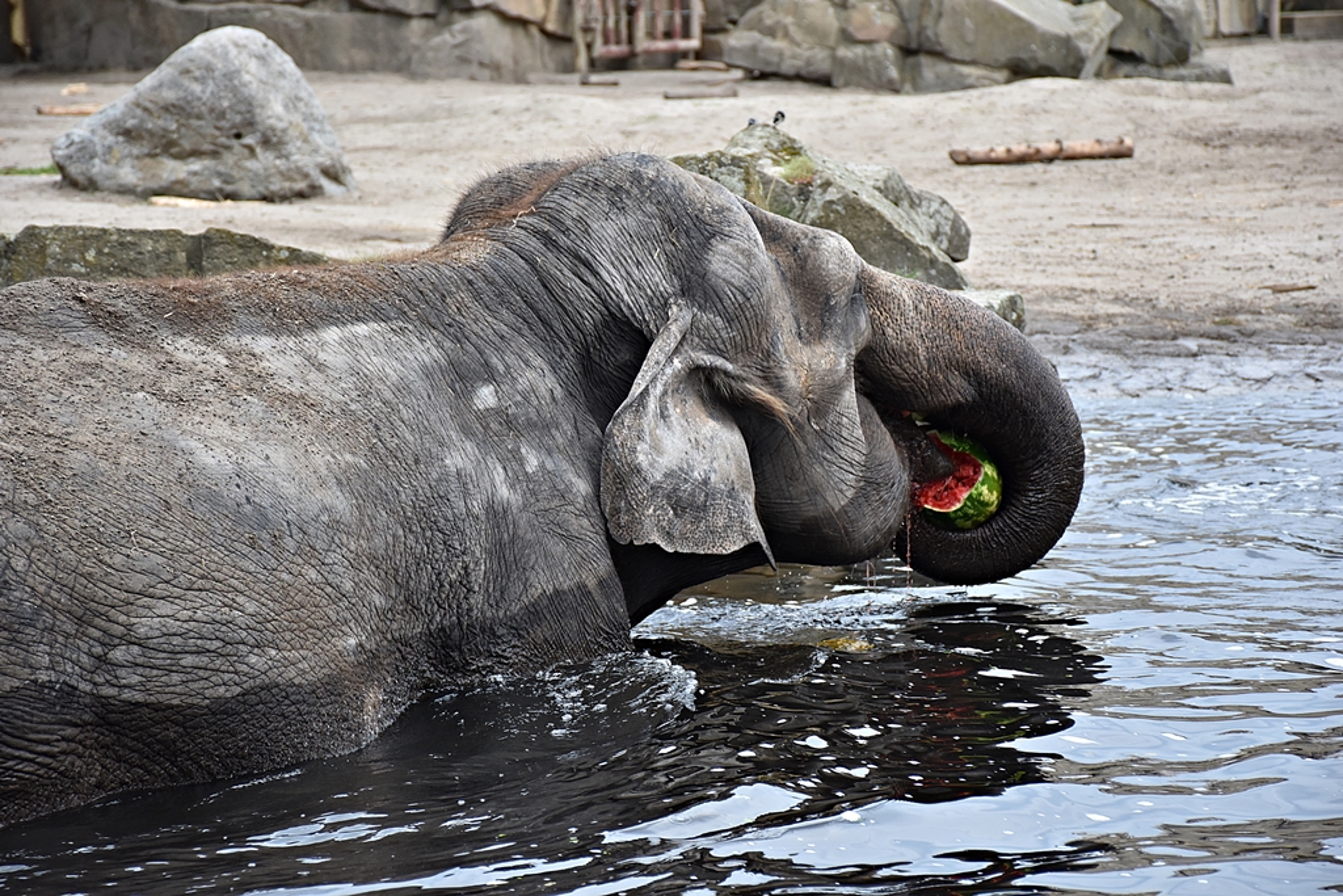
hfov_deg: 15.2
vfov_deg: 10.2
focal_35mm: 135
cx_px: 672
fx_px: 5037
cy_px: 448
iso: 720
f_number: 5.3
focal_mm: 90
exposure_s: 1/250
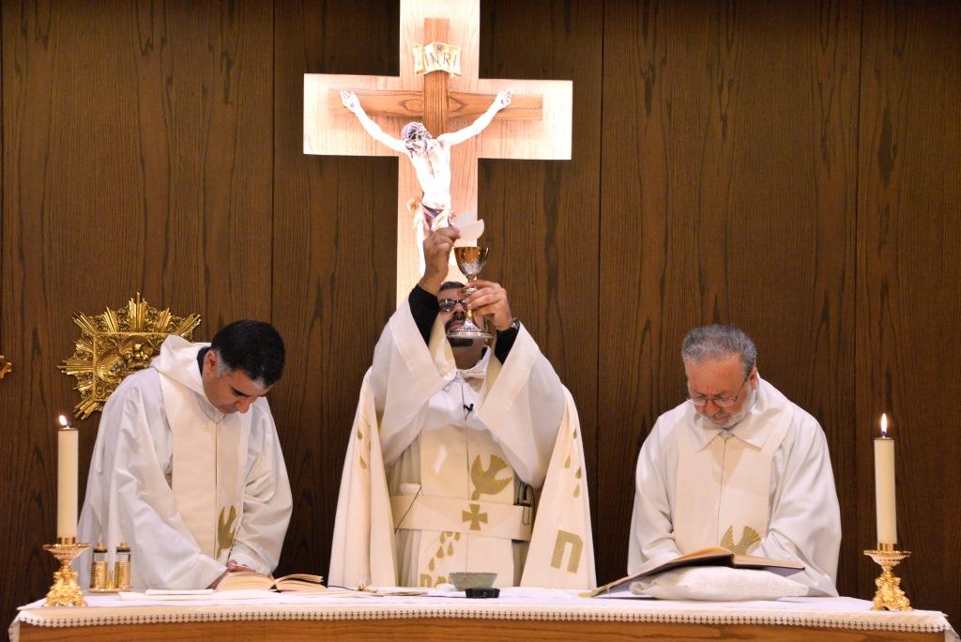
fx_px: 2671
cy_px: 321
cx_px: 480
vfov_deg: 13.7
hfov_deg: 20.4
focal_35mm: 100
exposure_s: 1/100
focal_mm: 100
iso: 2000
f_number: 7.1
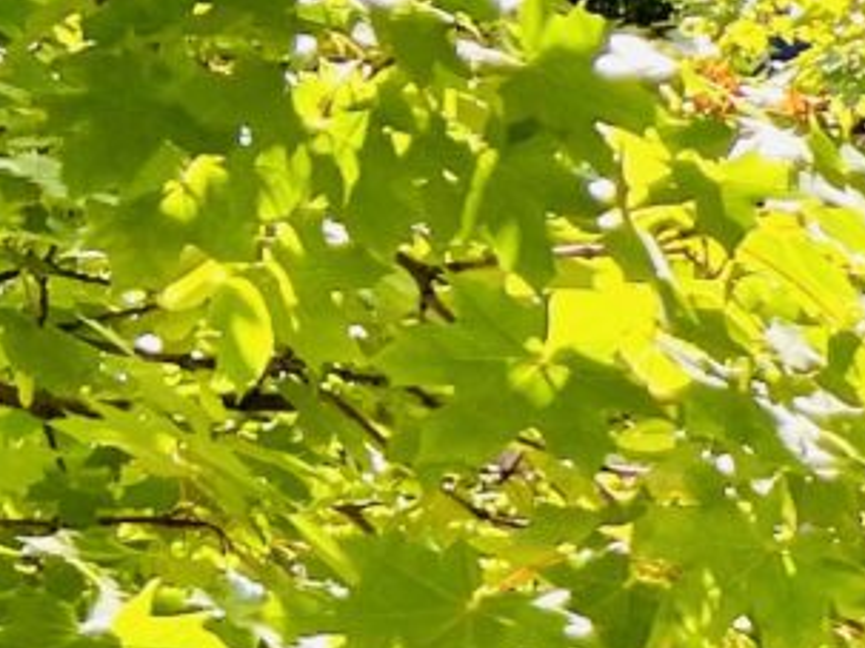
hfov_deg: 9.6
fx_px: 4396
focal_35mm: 176
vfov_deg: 8.4
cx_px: 2235
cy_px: 317
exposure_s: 1/859
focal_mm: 5.7
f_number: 1.5
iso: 50
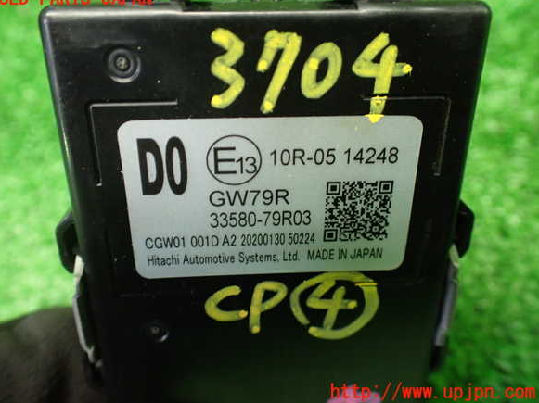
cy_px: 195
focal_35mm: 31
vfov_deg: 45.4
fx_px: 482
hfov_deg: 58.4
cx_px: 262
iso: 800
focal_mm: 5.4
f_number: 2.3
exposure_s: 1/60
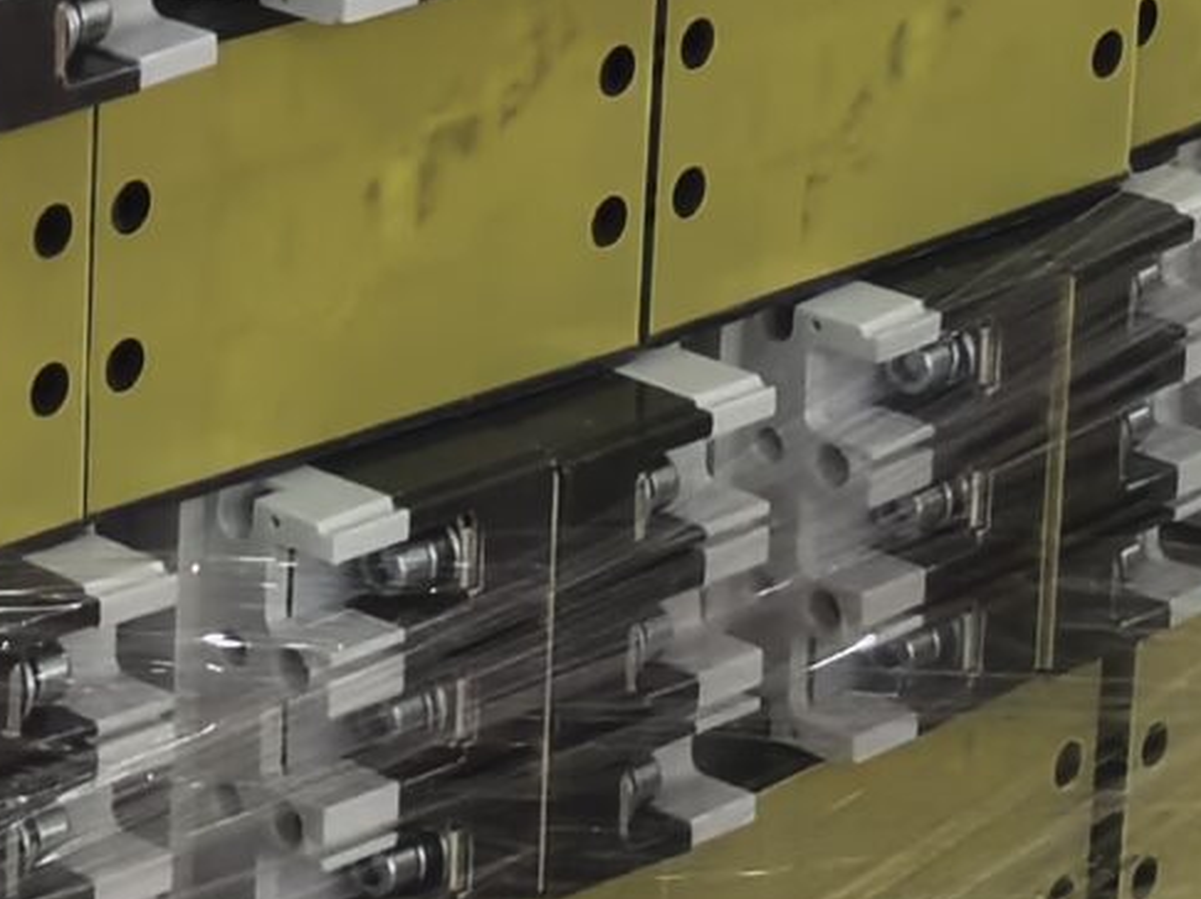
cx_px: -353
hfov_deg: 7.7
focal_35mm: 253
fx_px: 8773
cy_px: -370
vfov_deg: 5.8
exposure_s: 1/100
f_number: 2
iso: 64
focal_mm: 6.98
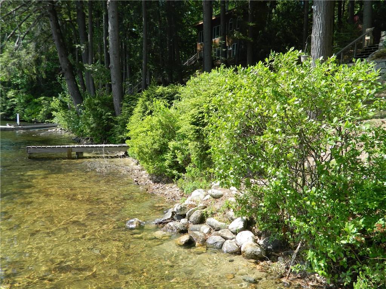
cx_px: 193
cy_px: 144
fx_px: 390
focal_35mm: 35
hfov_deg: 52.6
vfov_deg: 40.7
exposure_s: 1/320
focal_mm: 6.2
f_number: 3.3
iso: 80
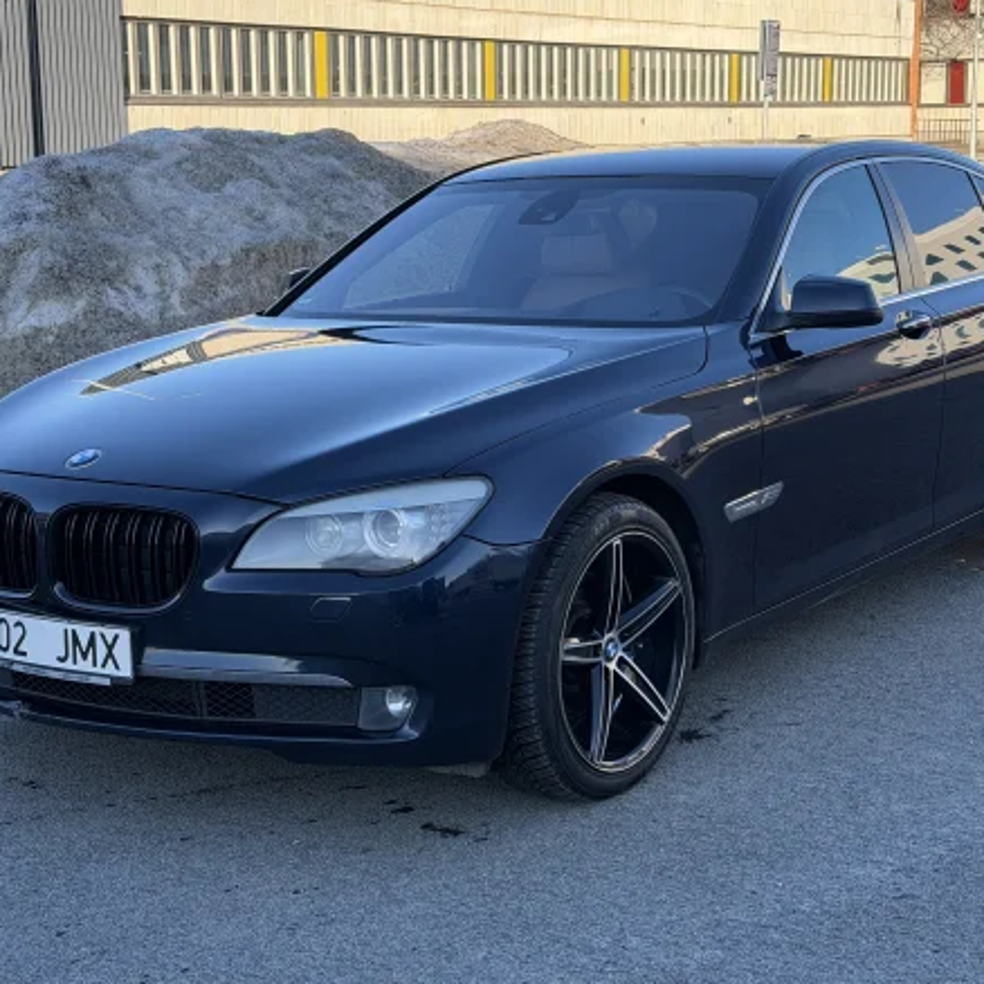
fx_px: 1994
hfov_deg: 27.7
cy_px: 449
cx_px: 541
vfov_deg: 27.7
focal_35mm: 62
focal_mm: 6.76
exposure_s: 1/1575
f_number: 1.78
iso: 100
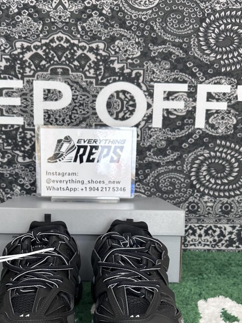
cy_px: 214
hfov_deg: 38.5
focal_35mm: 37
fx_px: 345
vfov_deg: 49.3
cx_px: 98
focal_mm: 6.86
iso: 320
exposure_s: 1/50
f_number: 1.78
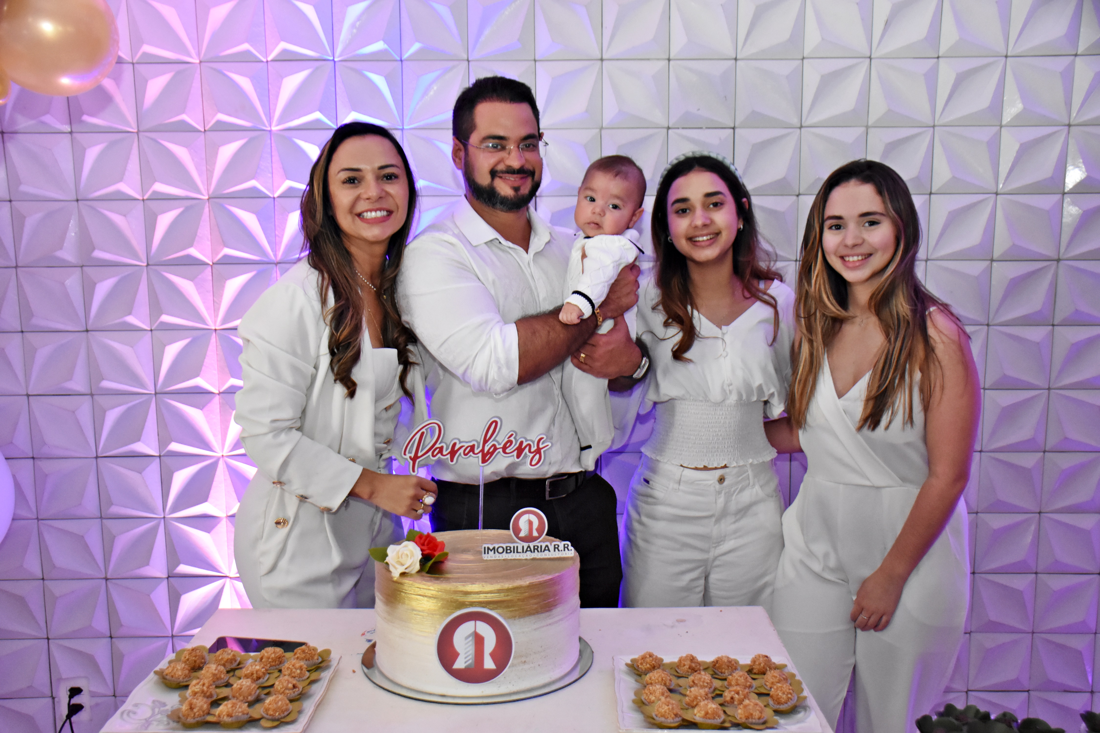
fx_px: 1100
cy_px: 366
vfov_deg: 36.9
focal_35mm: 36
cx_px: 550
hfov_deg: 53.1
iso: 2500
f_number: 3.8
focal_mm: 24
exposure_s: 1/125
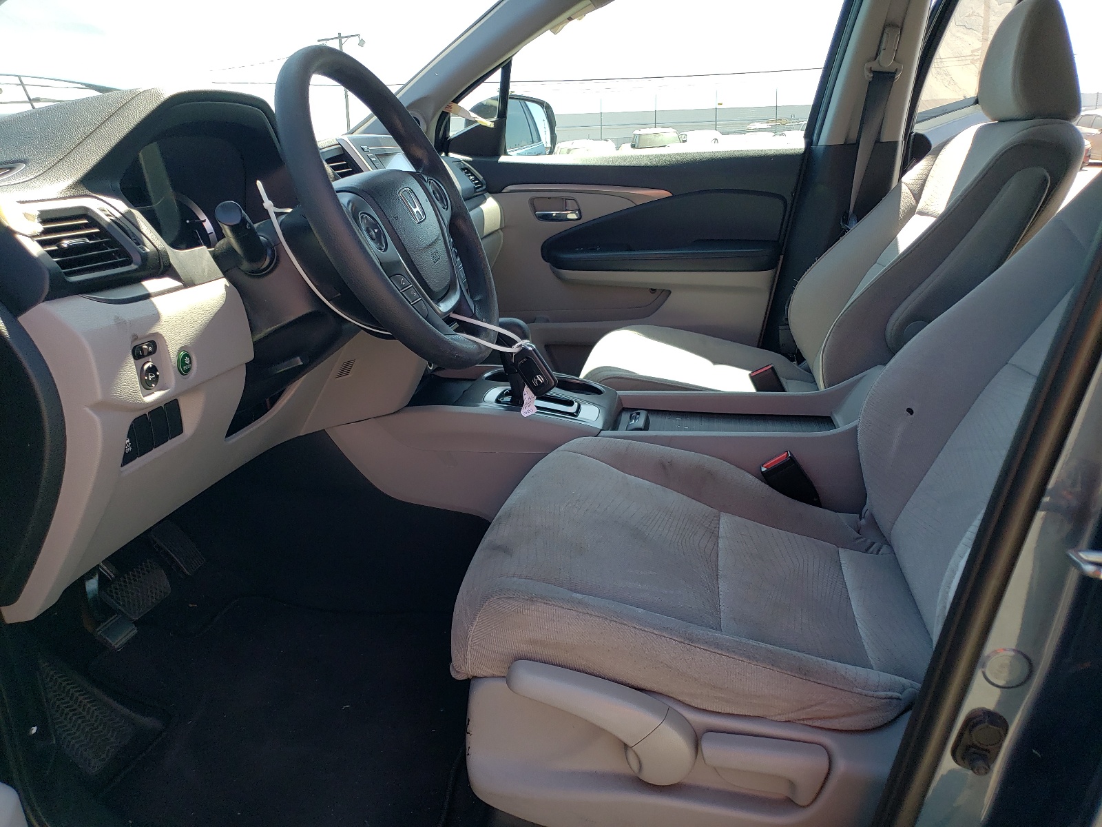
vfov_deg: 53.1
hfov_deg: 67.3
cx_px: 551
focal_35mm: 26
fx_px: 828
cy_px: 414
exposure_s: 1/556
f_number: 1.5
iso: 50
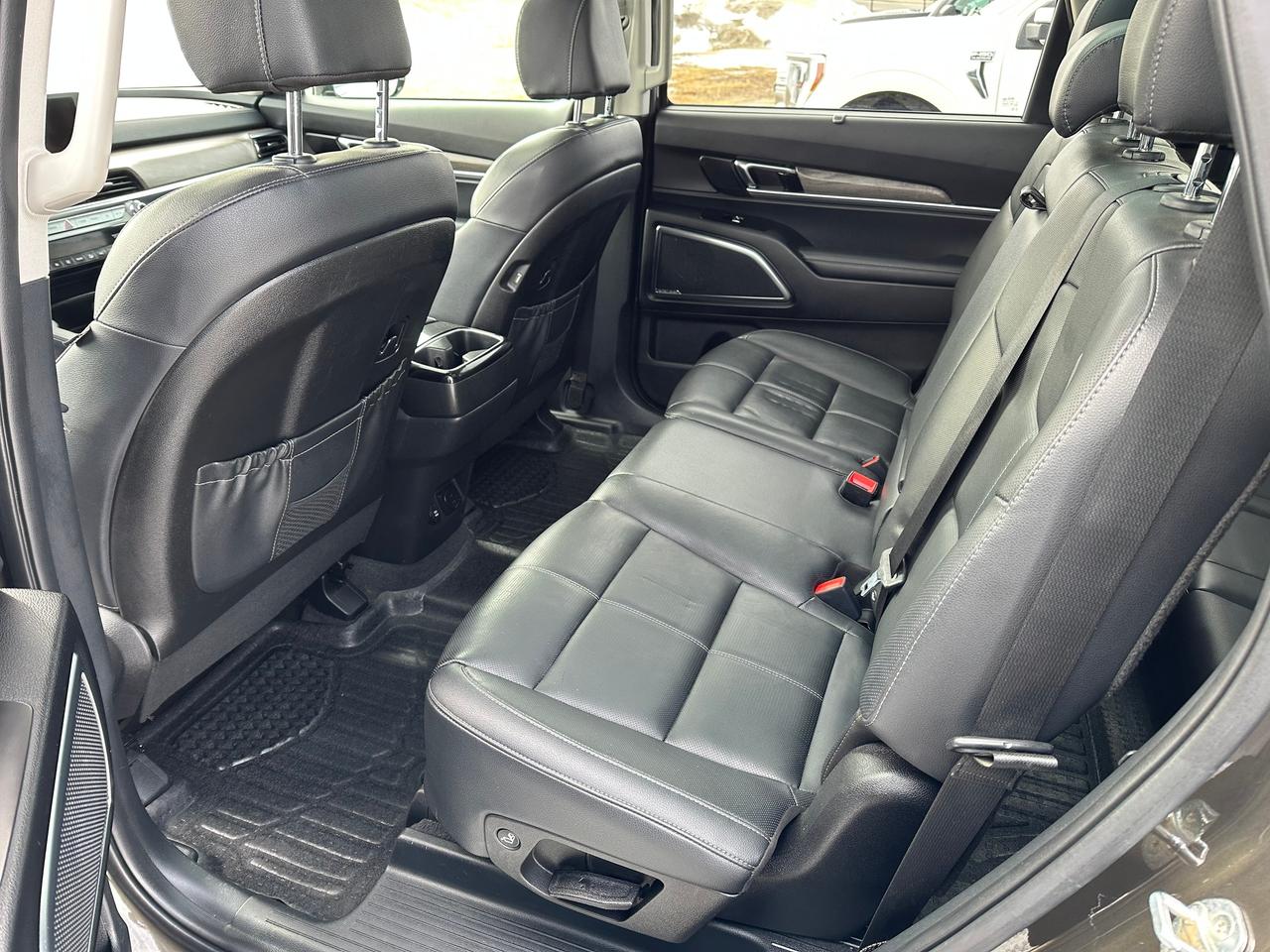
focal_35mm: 24
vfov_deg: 56.8
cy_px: 476
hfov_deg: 71.6
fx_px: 881
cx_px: 635
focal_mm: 6.86
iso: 100
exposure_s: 1/121
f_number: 1.78
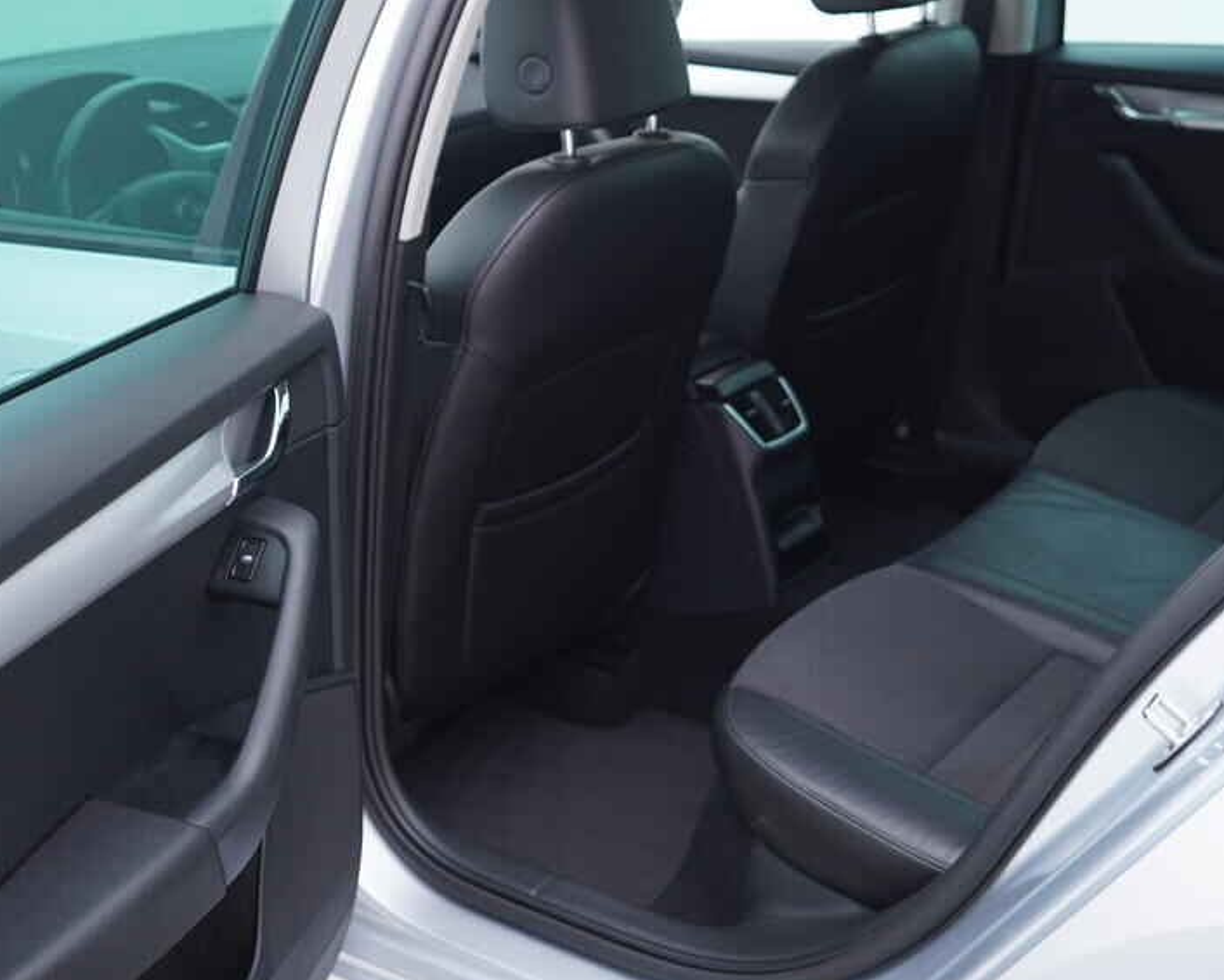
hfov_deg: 38.0
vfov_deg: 30.8
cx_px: 570
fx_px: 1775
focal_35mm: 49
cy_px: 422
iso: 160
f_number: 2.8
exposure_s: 1/40
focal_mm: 24
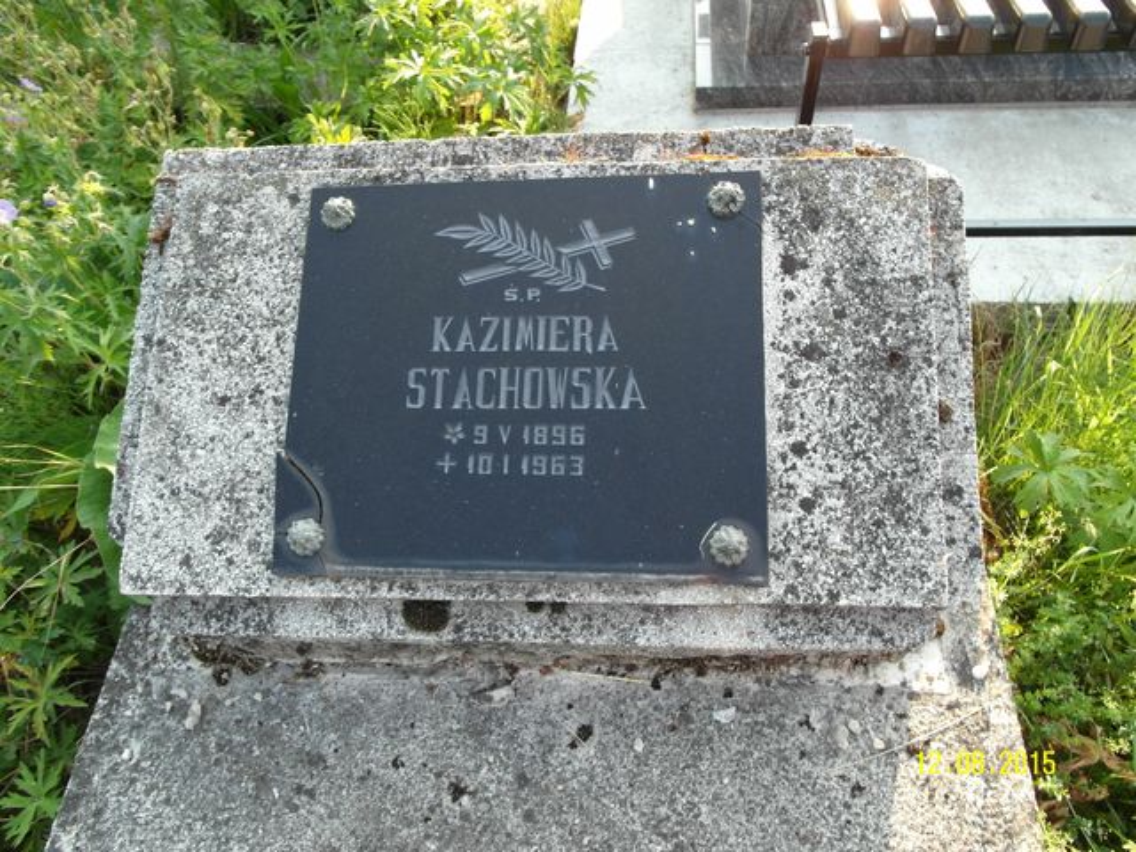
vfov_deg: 56.8
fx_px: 788
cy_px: 426
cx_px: 568
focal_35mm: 24
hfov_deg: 71.6
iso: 100
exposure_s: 1/90
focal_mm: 5.2
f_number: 3.4
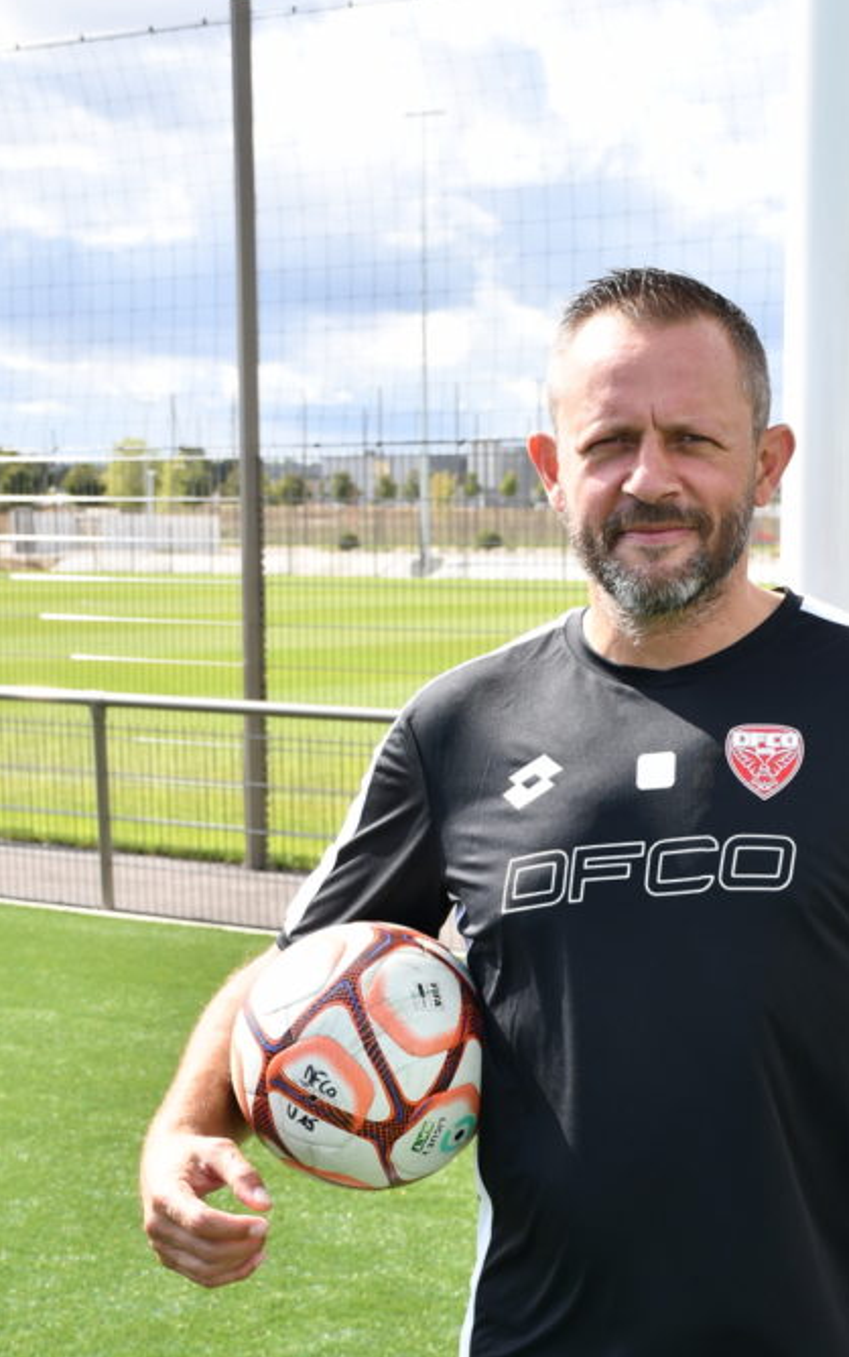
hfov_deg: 17.3
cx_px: 645
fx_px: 2774
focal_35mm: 75
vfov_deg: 27.4
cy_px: 853
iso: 160
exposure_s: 1/250
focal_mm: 32
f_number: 8
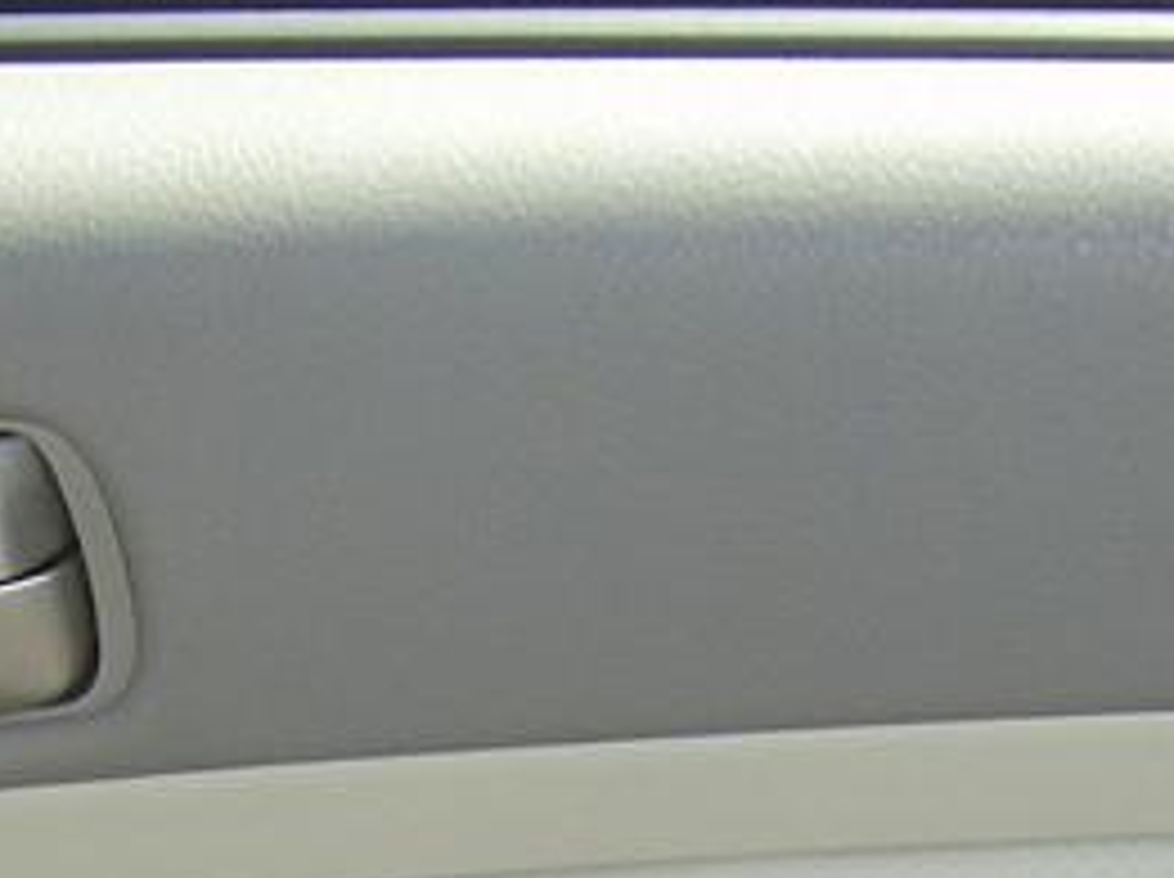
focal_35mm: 142
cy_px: 1481
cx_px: 828
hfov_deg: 13.9
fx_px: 4809
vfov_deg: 10.0
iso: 100
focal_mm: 6
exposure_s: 1/228
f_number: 4.7
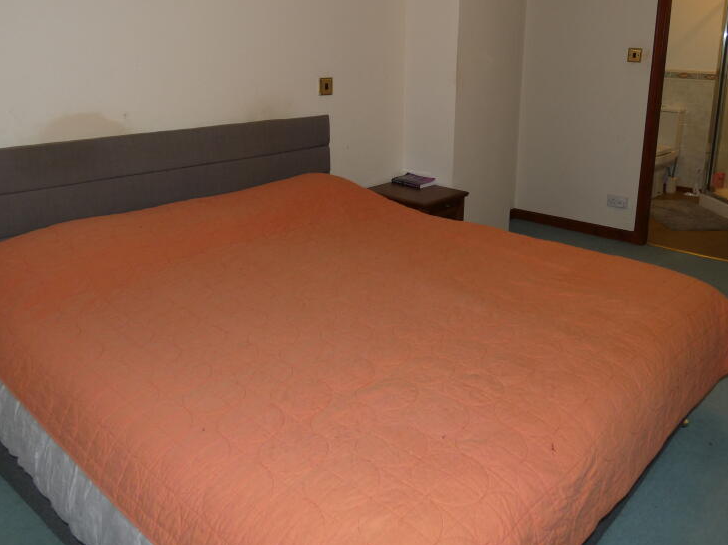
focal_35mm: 31
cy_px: 199
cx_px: 399
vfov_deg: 45.0
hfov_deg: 58.3
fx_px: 652
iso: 125
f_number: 2.9
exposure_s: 1/60
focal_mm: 3.9
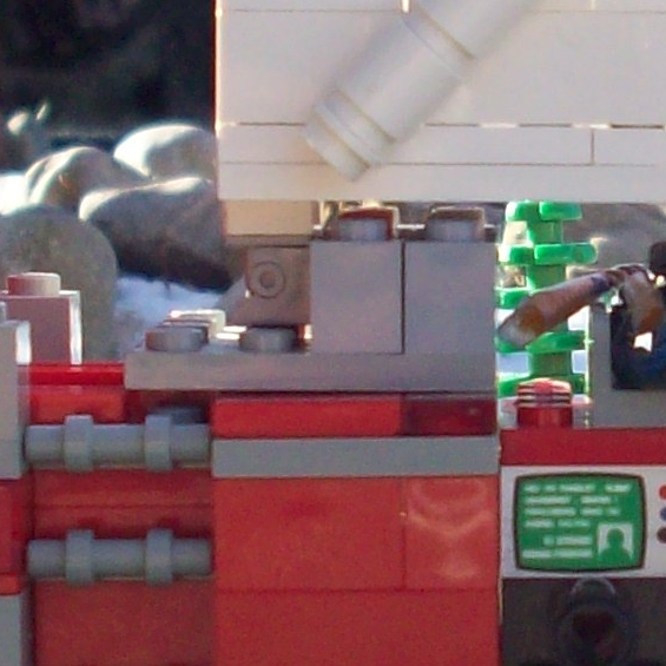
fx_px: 3853
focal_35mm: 177
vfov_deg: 9.9
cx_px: 618
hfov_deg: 9.8
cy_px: 371
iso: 80
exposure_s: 1/372
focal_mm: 6.2
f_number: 2.8
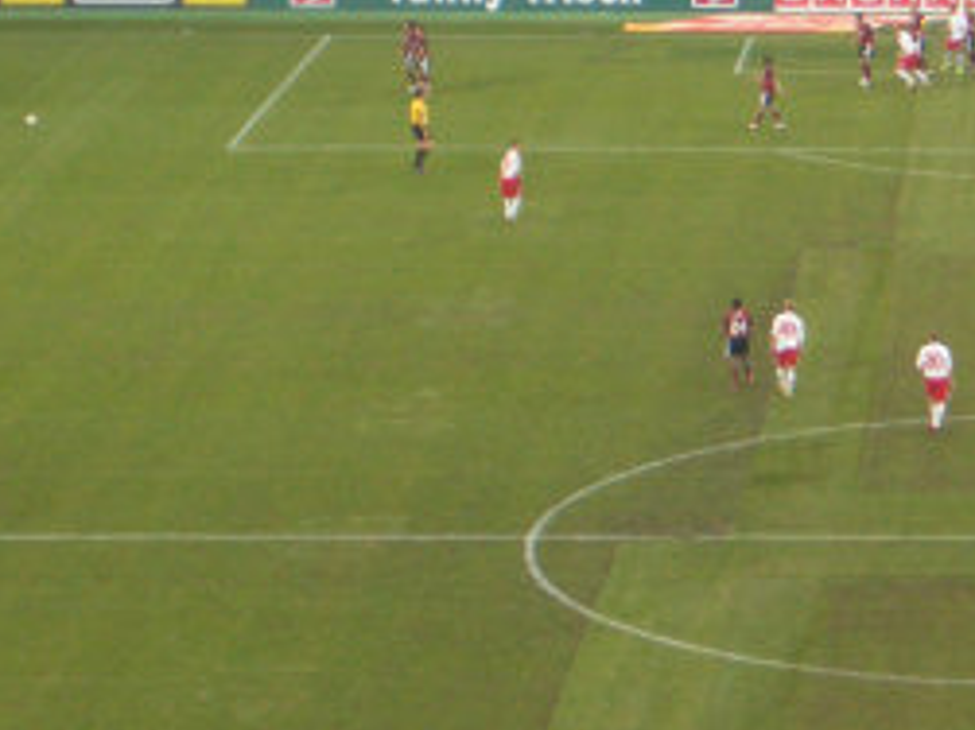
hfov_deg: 9.5
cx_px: 680
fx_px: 5884
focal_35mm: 209
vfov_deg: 7.1
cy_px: 95
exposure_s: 1/60
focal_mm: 17.4
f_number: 4.8
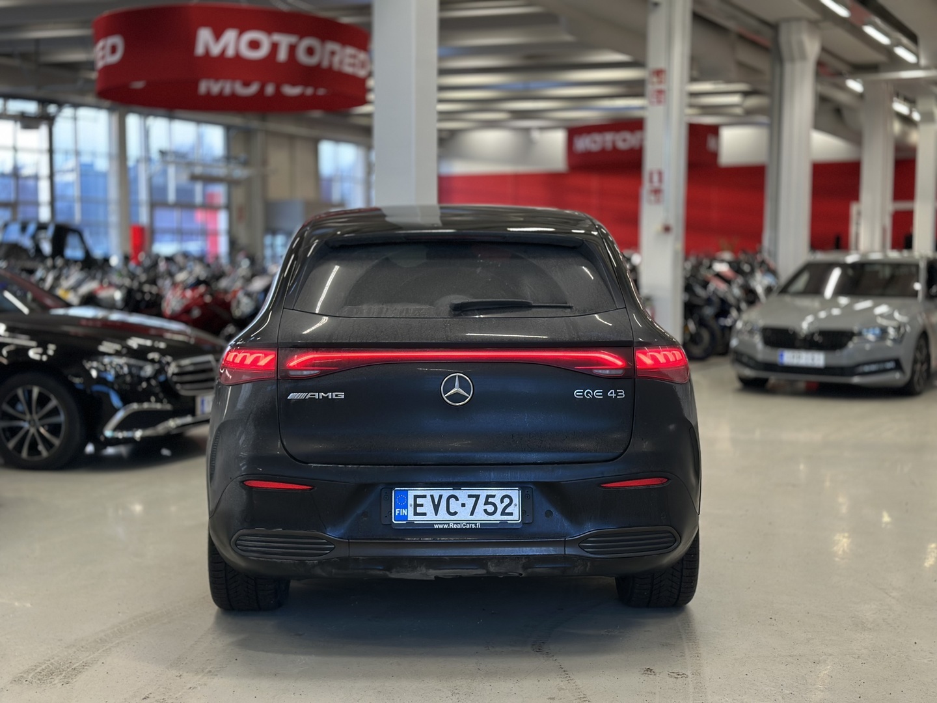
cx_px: 468
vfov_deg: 30.3
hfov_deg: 39.7
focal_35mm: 48
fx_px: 1299
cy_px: 352
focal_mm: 6.86
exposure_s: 1/100
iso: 125
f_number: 1.78
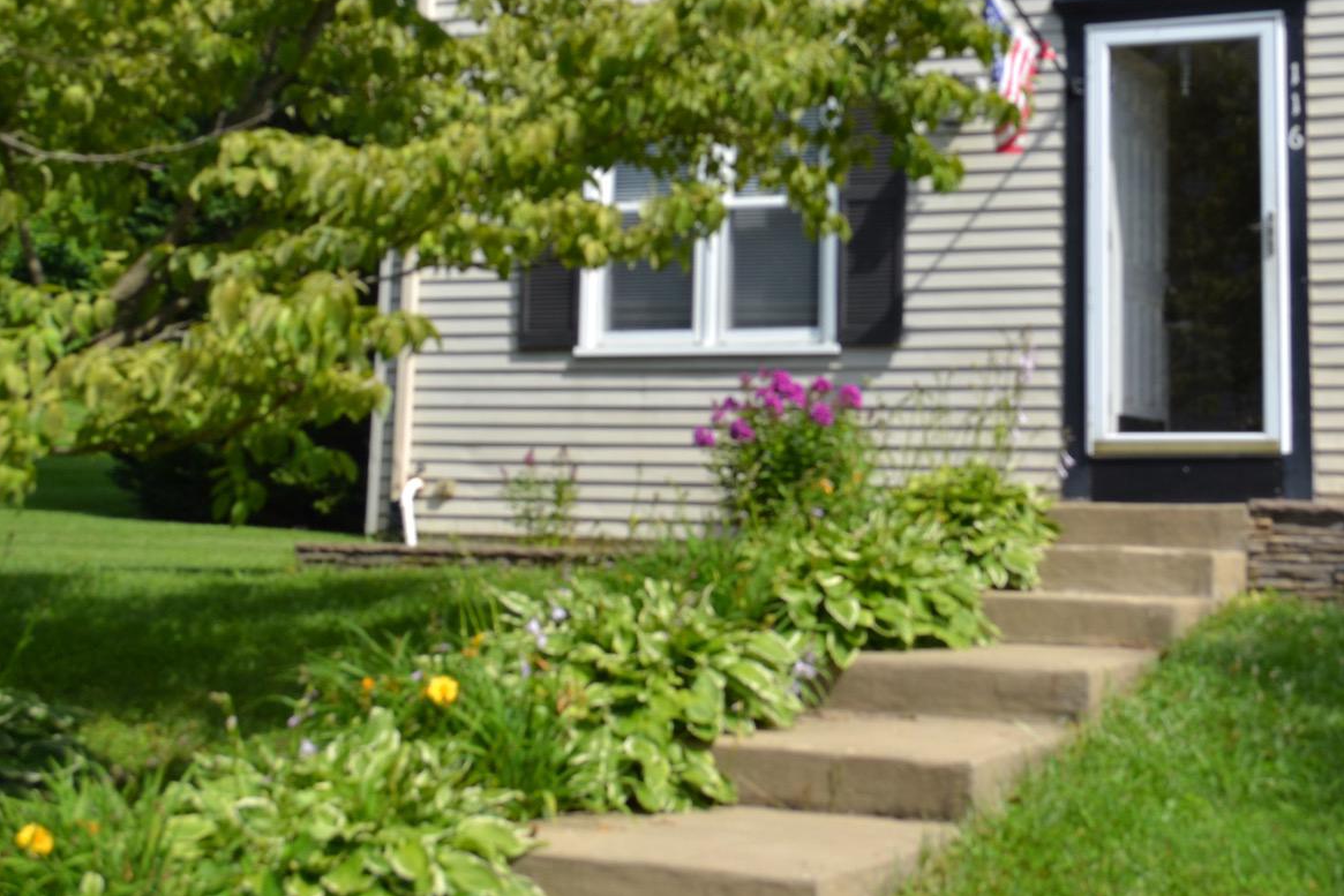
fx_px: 2165
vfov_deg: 22.9
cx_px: 848
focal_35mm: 58
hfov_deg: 34.3
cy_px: 111
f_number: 7.1
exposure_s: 1/200
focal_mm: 22
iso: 100
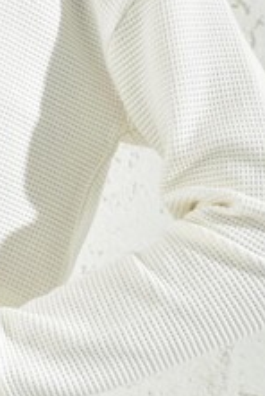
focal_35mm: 122
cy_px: -4
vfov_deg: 16.4
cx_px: -120
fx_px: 1343
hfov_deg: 10.9
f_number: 7.1
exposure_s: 1/160
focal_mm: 36
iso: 100
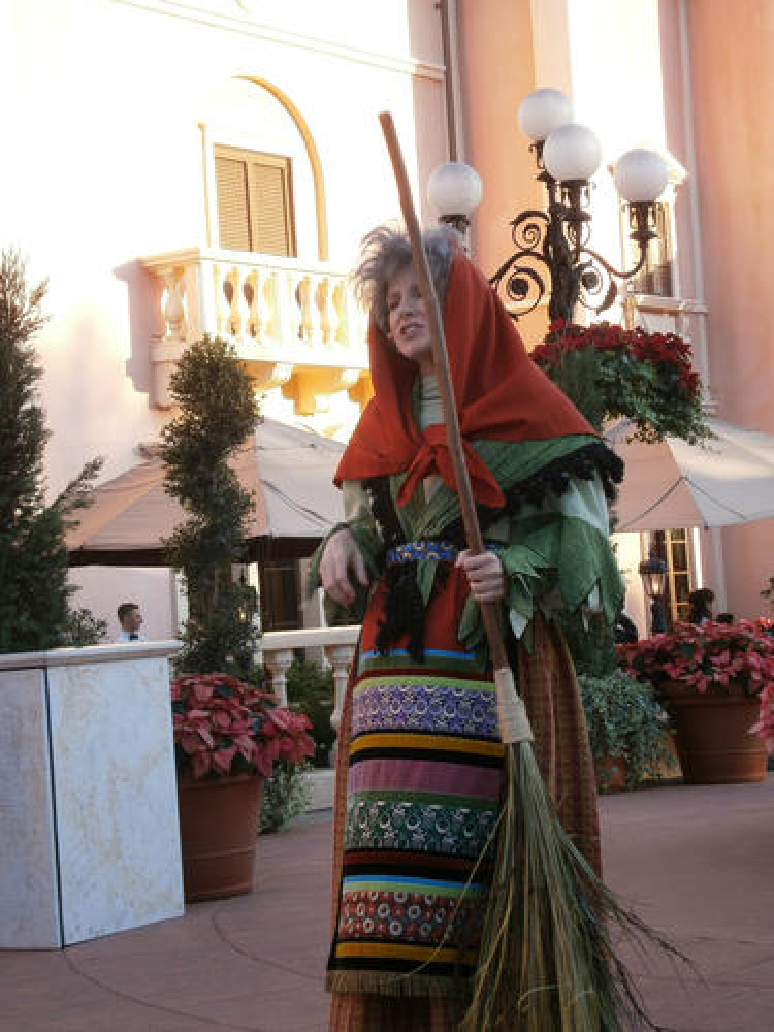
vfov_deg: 26.7
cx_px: 387
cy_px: 516
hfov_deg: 20.2
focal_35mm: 73
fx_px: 2176
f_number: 4.4
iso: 80
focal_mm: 13
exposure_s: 1/100
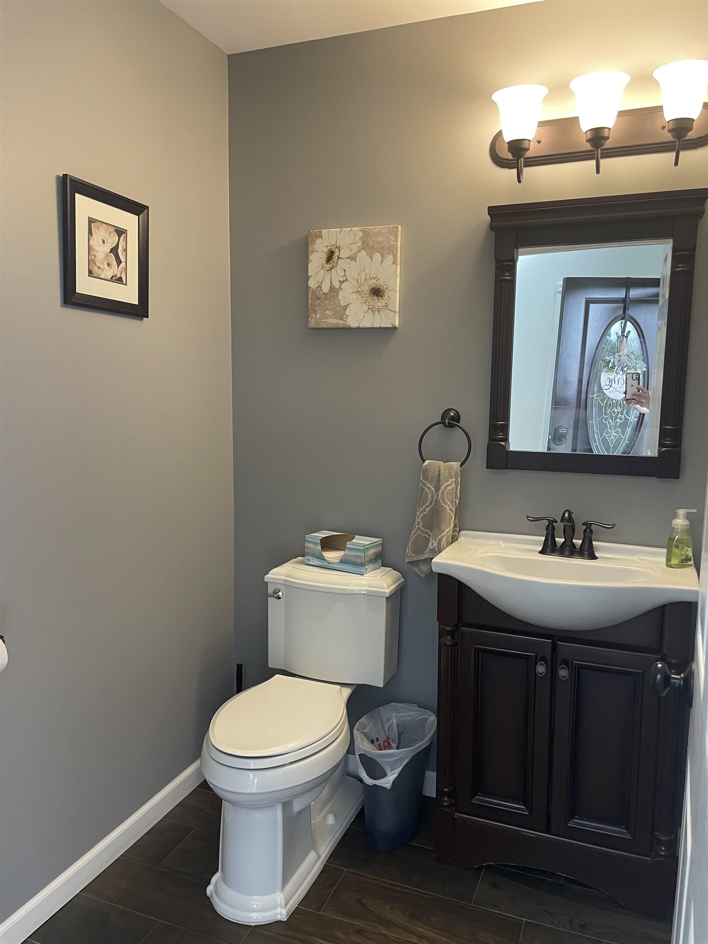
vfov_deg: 67.3
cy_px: 472
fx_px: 709
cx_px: 354
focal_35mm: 26
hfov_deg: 53.1
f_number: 1.6
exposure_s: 1/60
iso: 160
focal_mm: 4.2
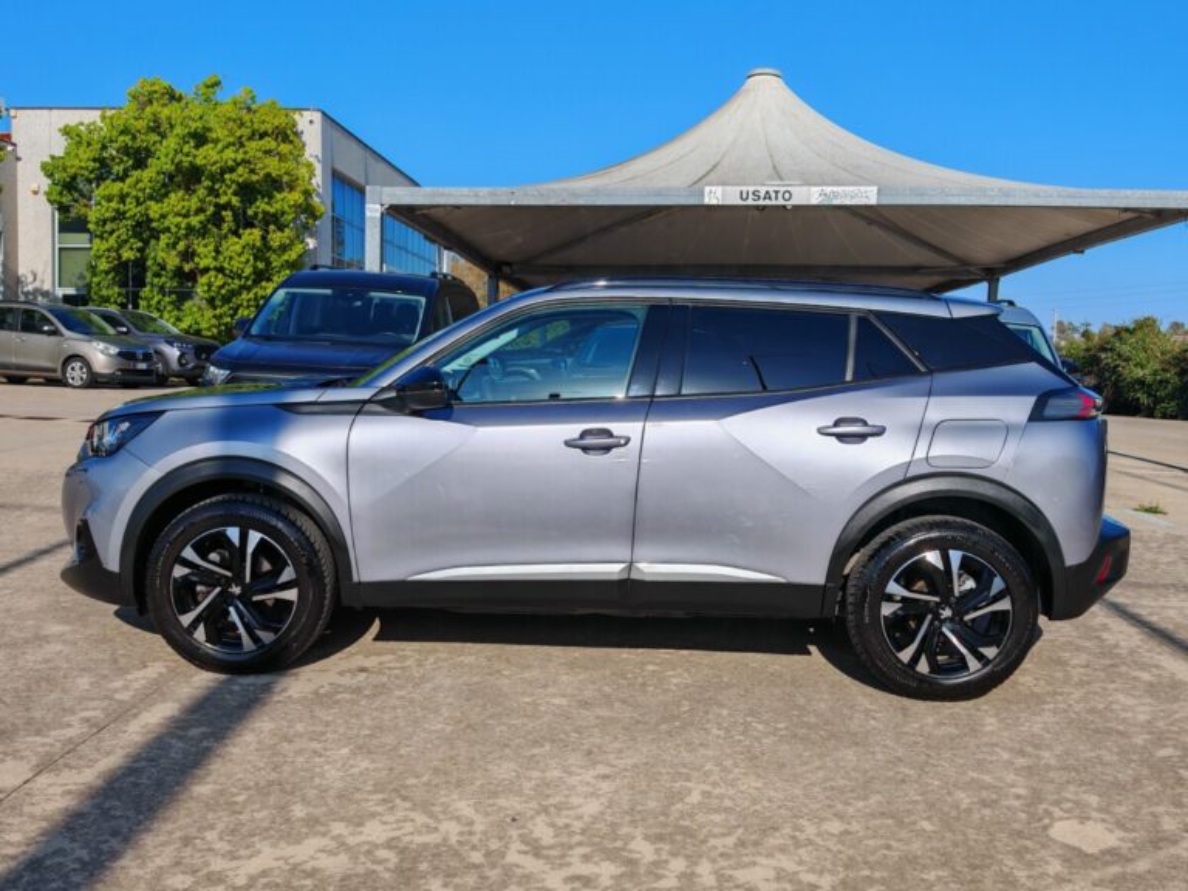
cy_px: 446
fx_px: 1167
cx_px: 594
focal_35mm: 34
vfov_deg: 41.8
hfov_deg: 54.0
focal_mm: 6.83
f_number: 2
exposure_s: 1/2800
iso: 50
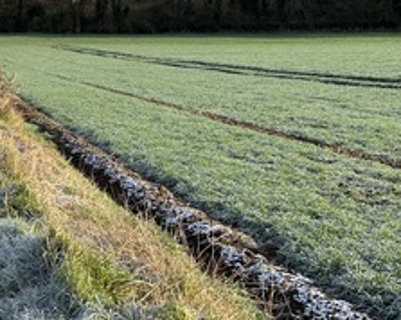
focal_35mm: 63
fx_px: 747
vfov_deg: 23.4
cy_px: 20
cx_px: -68
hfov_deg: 26.9
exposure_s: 1/2203
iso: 80
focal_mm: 6.86
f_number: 1.78
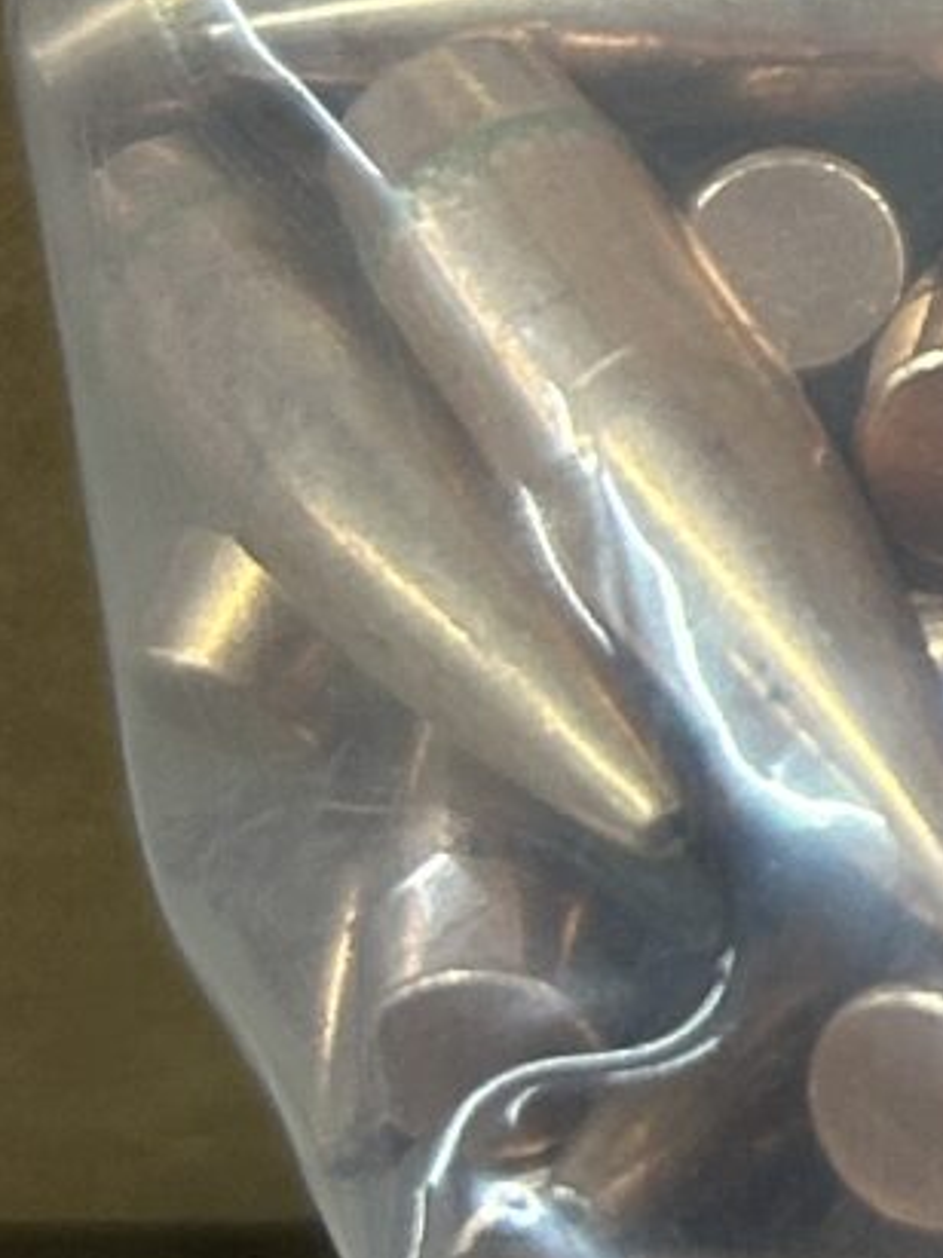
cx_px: 2437
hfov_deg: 8.2
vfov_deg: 12.0
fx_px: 5887
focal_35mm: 162
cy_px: -92
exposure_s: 1/60
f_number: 1.5
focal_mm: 5.7
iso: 100
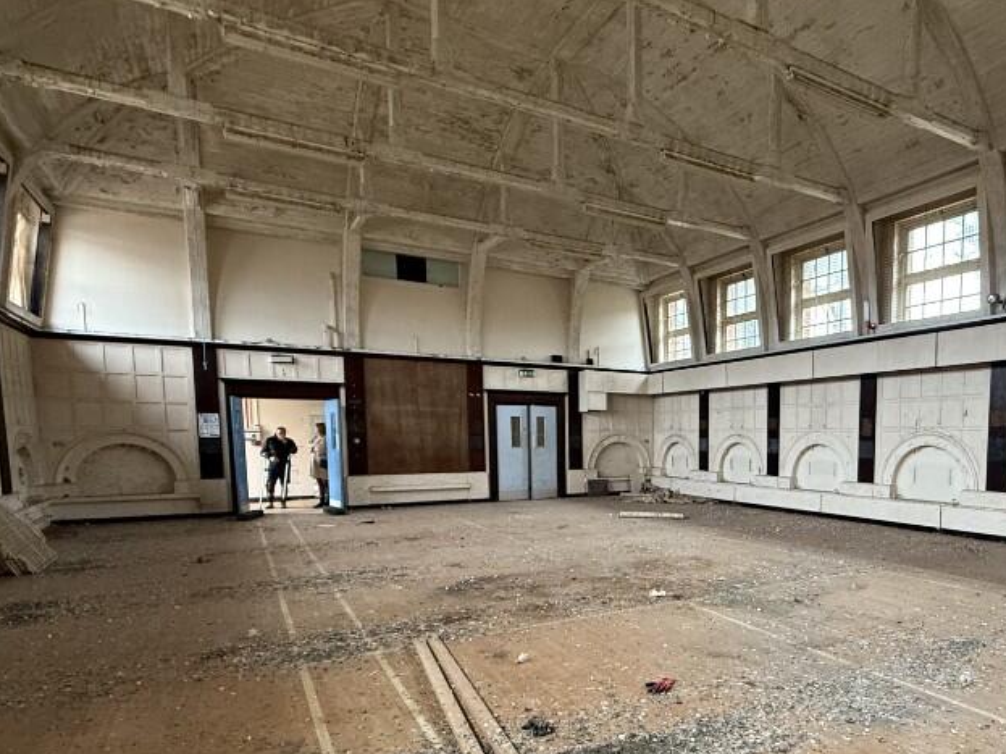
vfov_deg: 57.6
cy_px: 501
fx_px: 668
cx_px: 691
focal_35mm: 23
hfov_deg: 71.2
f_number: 2.2
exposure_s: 1/48
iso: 500
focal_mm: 2.22
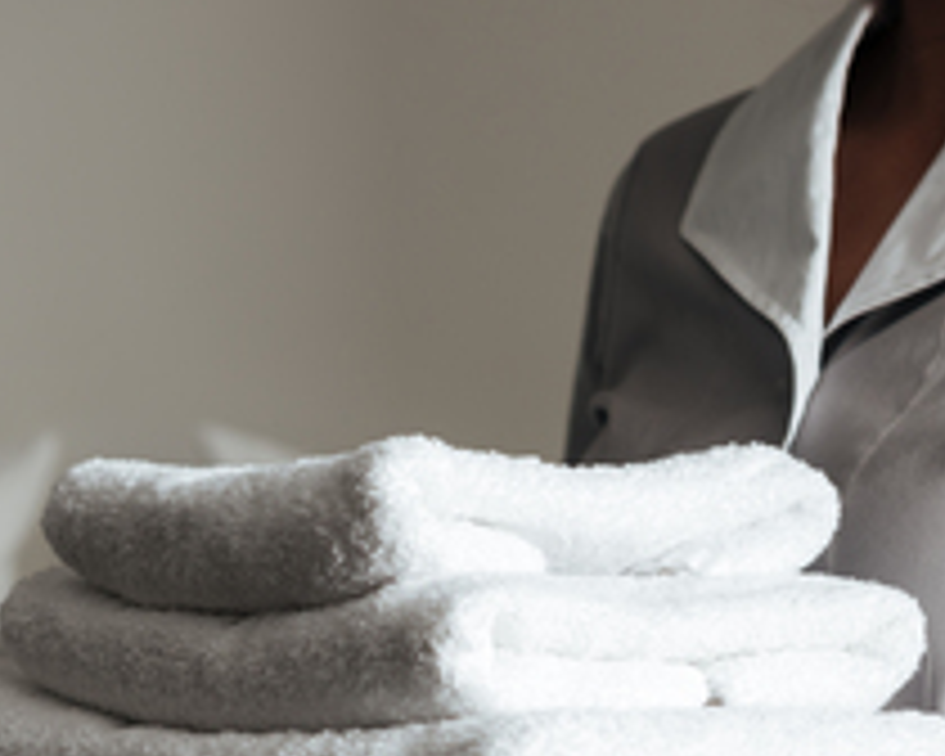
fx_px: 3776
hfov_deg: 14.3
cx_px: 558
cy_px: 652
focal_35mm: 135
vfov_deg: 11.4
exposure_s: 1/200
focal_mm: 66
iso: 160
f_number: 4.5
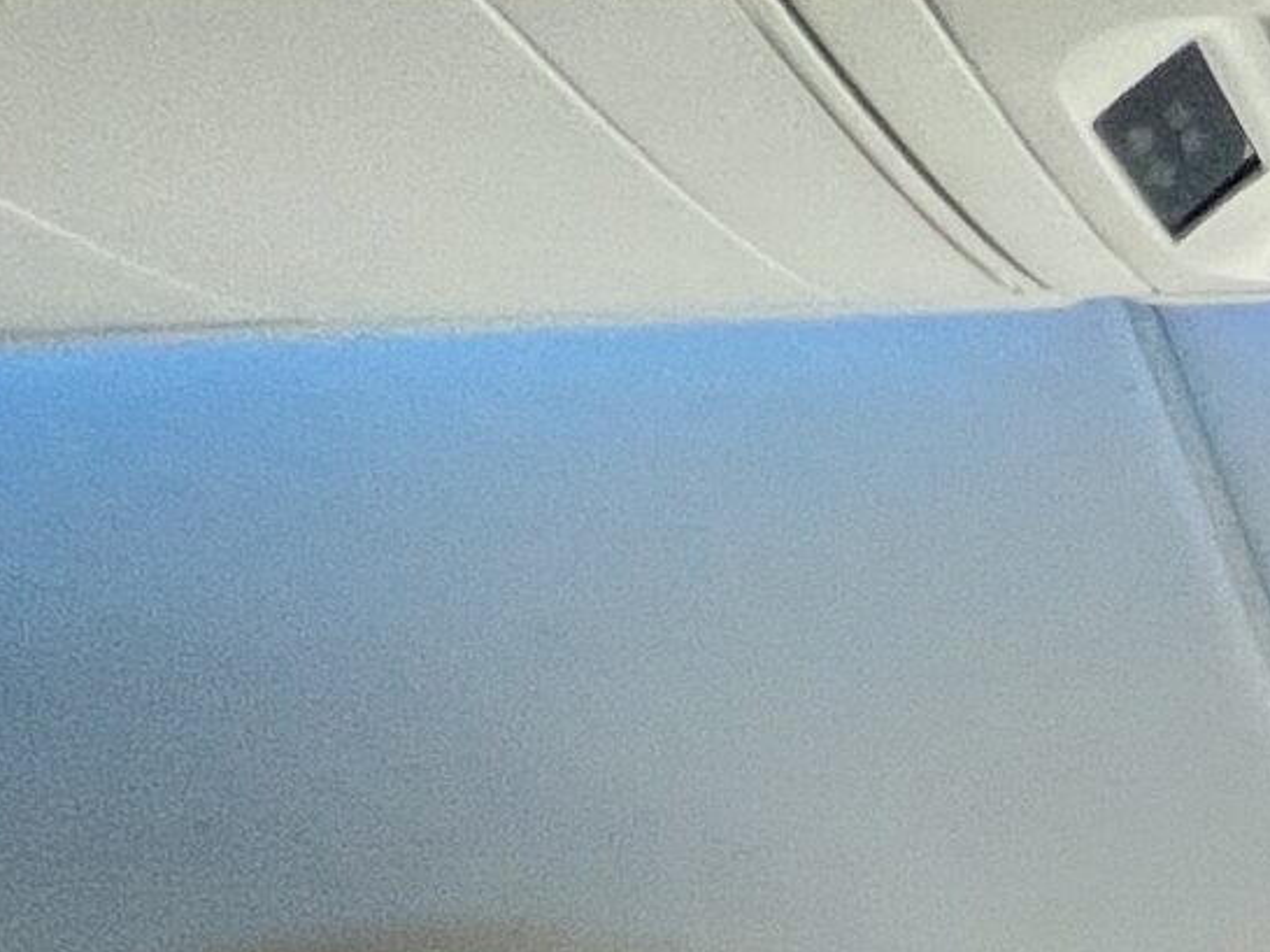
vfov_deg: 15.7
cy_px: 2148
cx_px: 2770
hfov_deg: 17.2
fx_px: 2237
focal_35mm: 61
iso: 64
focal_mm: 1.57
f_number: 1.8
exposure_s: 1/126
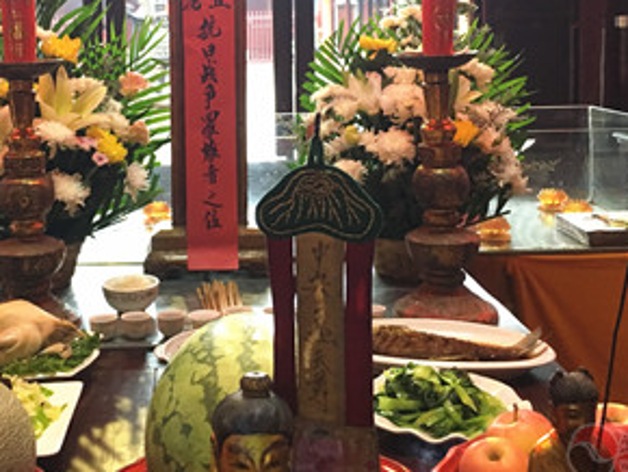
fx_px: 944
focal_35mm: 52
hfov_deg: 36.5
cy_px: 69
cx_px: 217
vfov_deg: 27.3
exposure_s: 1/25
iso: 200
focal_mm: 4.15
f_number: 2.2
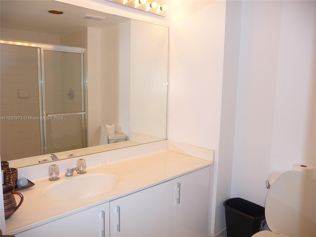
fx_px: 256
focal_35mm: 28
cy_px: 118
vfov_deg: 49.7
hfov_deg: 63.4
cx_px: 158
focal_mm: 4.7
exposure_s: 1/40
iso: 100
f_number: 3.3
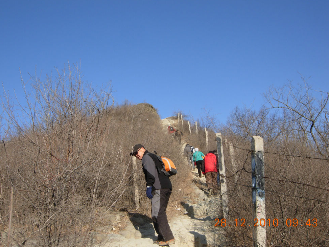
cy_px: 122
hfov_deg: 50.1
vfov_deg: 38.7
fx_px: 352
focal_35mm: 37
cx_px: 163
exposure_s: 1/287
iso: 50
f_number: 6.1
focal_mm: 7.5
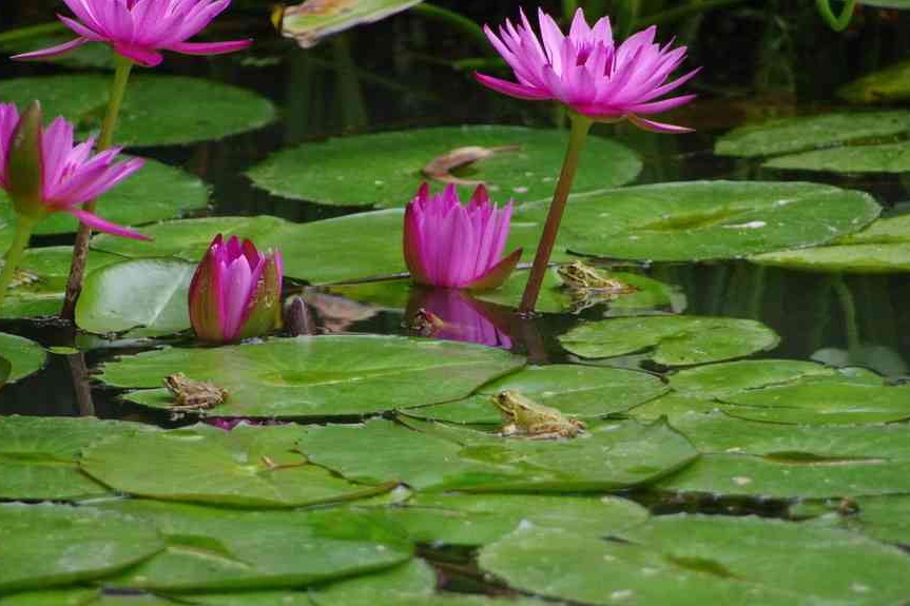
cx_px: 413
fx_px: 13166
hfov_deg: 4.0
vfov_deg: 2.6
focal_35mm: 521
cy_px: 316
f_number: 7.1
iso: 3200
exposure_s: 1/320
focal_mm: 300
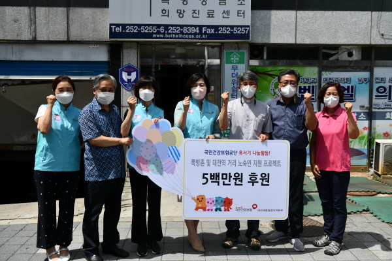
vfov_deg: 38.9
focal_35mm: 34
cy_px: 130
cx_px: 196
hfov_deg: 55.8
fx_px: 370
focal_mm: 34
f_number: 4
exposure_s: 1/8000
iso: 400
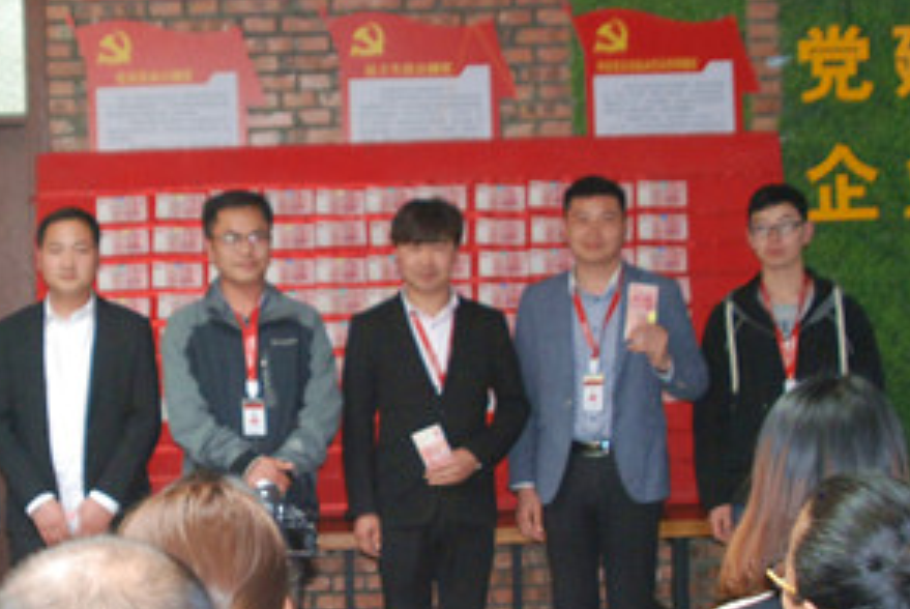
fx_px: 2176
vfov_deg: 15.9
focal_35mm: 86
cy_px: 356
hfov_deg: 23.4
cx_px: 236
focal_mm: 28
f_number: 5
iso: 1000
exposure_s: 1/60
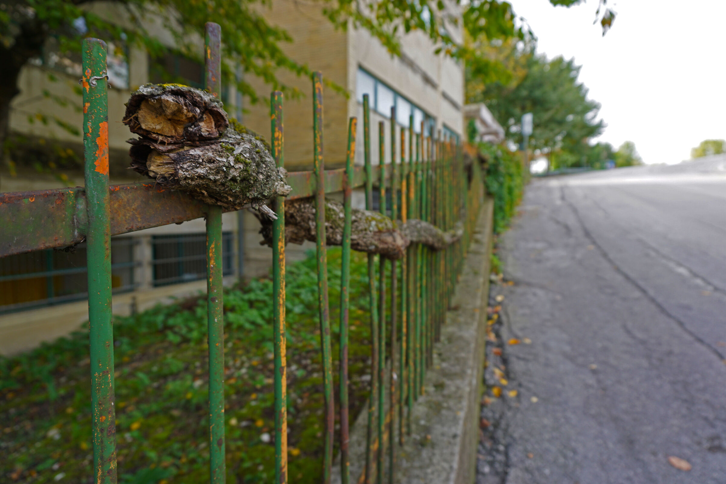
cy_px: 242
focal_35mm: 24
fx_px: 484
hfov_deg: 73.7
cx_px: 363
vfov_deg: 53.1
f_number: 4.5
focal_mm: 16
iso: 100
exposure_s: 1/80
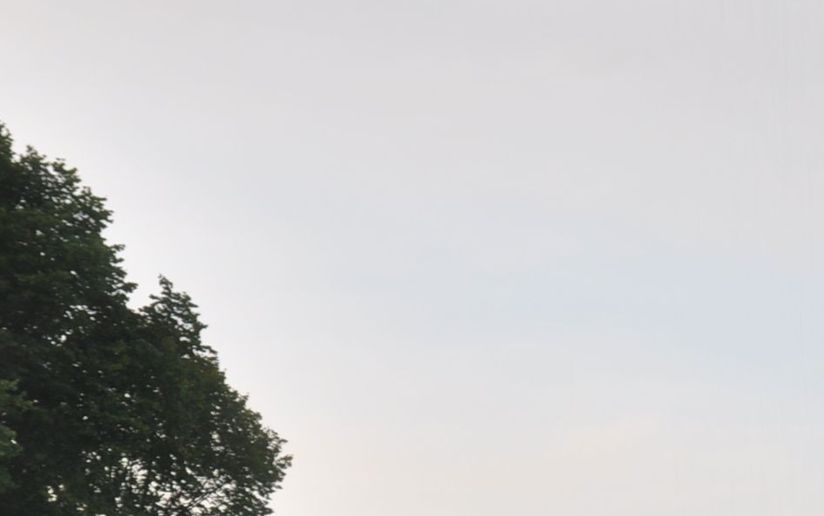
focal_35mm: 124
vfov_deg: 10.3
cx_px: 1076
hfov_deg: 16.0
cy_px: 725
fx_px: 2785
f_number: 5.6
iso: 200
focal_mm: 24
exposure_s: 1/40
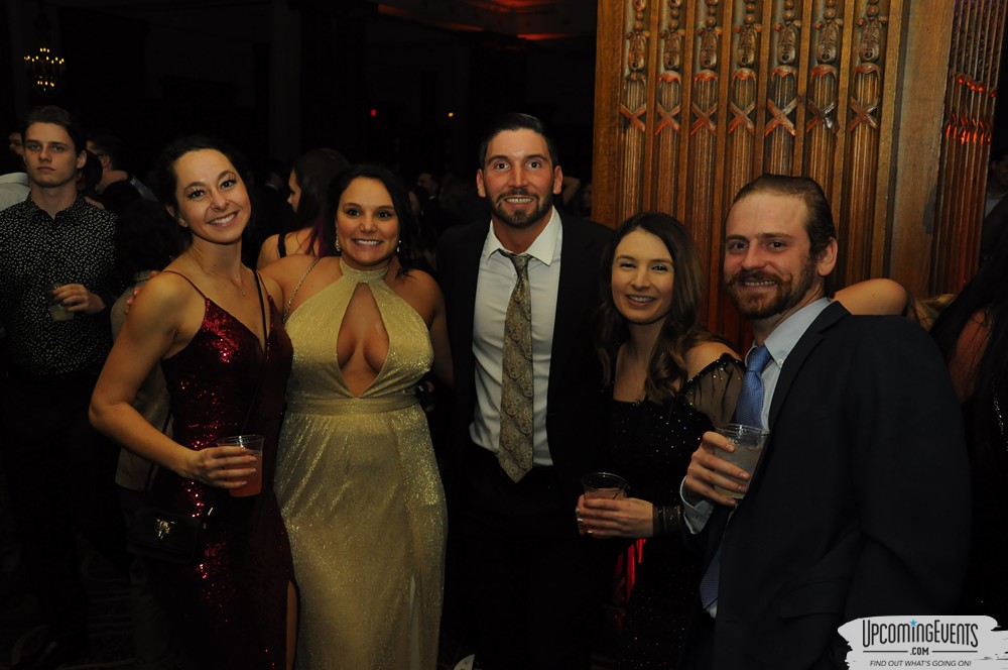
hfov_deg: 49.6
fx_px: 1091
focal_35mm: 39
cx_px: 504
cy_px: 335
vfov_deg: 34.1
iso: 800
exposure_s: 1/60
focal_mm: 26
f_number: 5.6
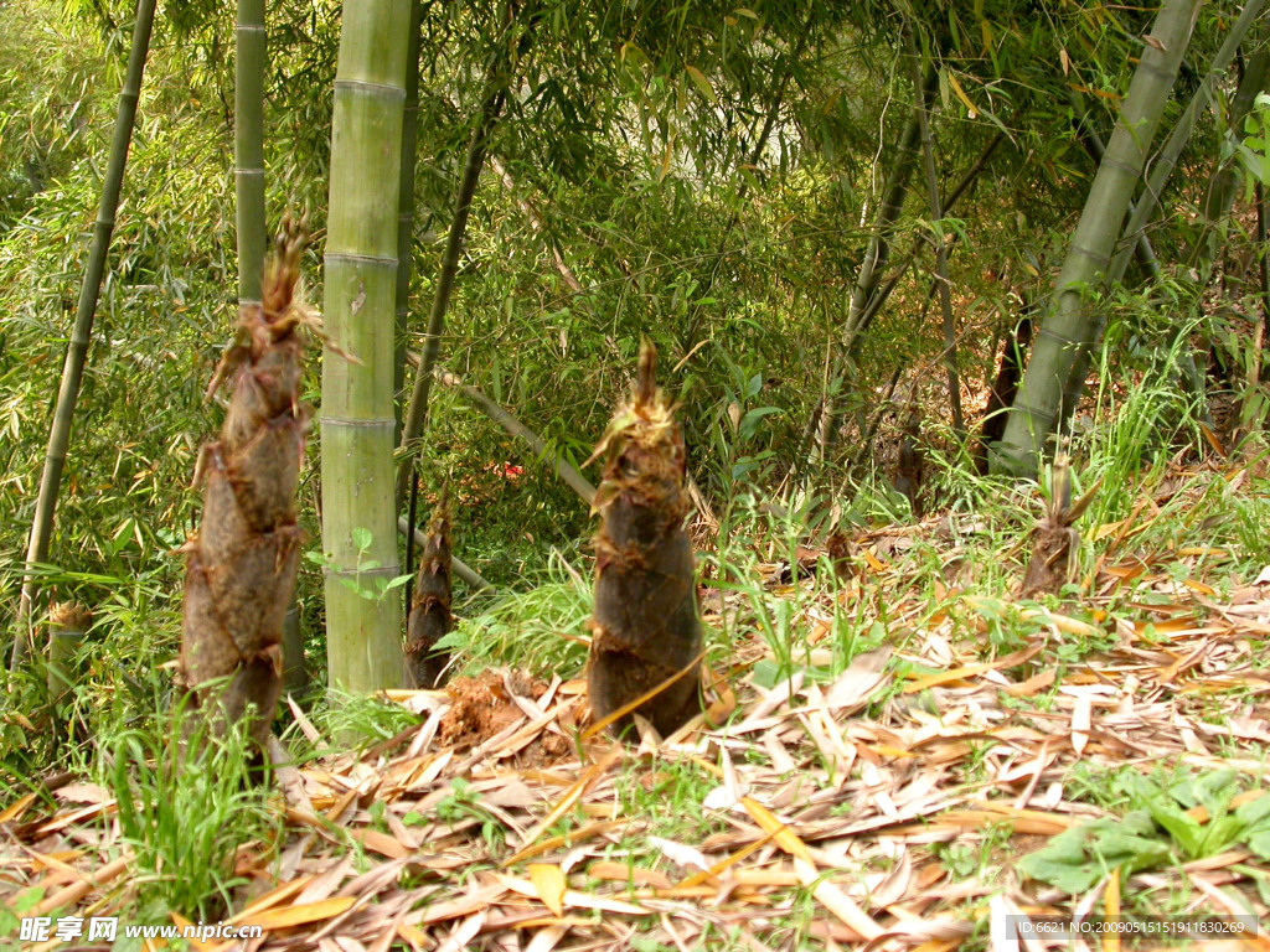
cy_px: 476
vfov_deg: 30.9
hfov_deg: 40.4
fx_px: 1724
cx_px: 635
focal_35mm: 47
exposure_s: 1/60.2
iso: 100
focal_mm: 9.8
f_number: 3.2
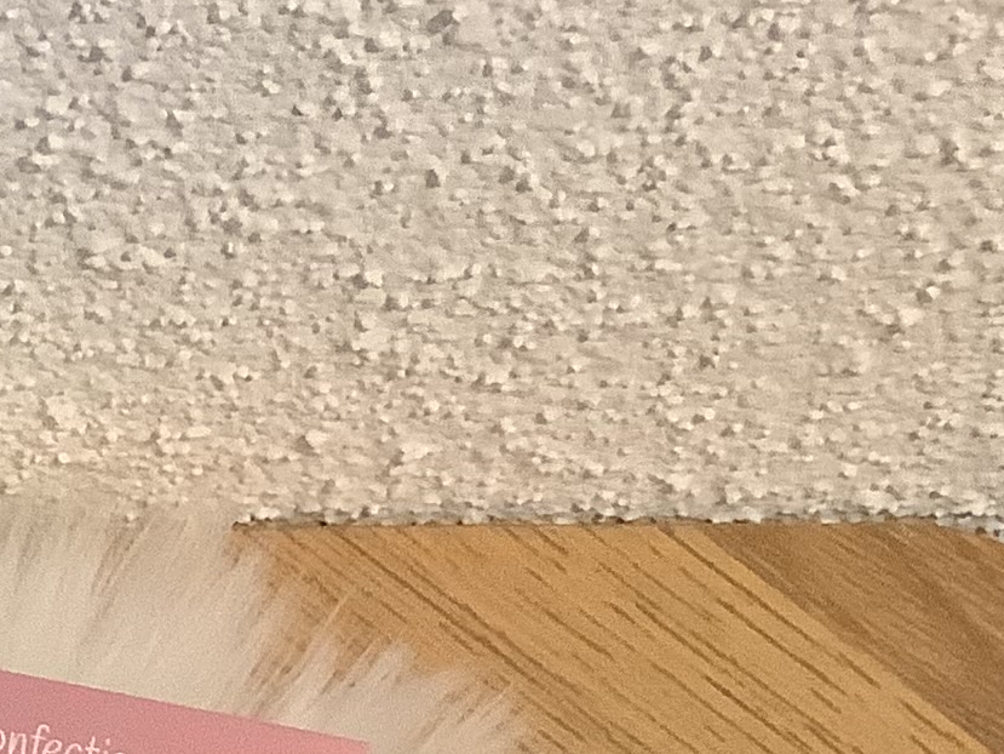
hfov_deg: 14.2
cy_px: 1476
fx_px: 3539
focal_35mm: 122
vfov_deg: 11.1
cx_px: -824
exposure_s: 1/60
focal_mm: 3.3
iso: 320
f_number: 2.4
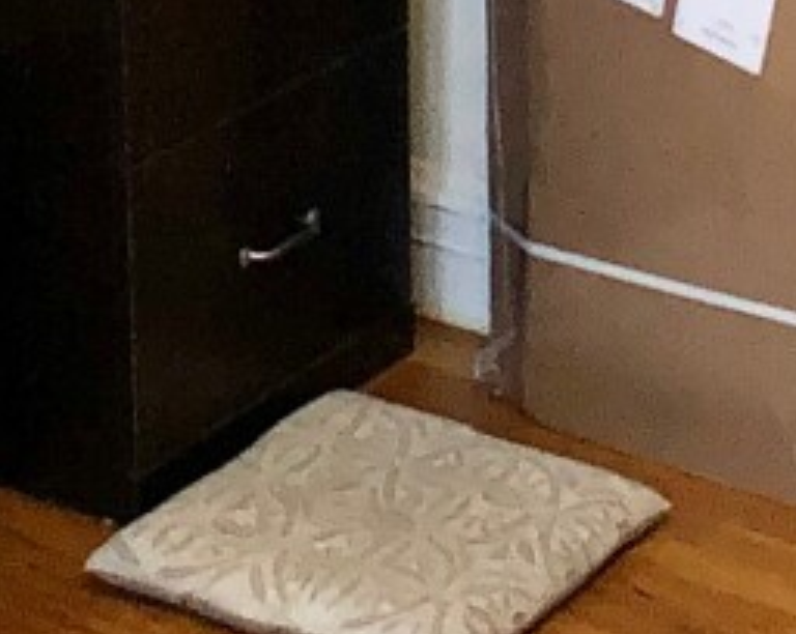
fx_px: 5151
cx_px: 535
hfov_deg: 8.8
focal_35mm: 219
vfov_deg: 6.9
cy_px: -553
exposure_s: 1/30
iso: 64
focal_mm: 3.99
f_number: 1.8
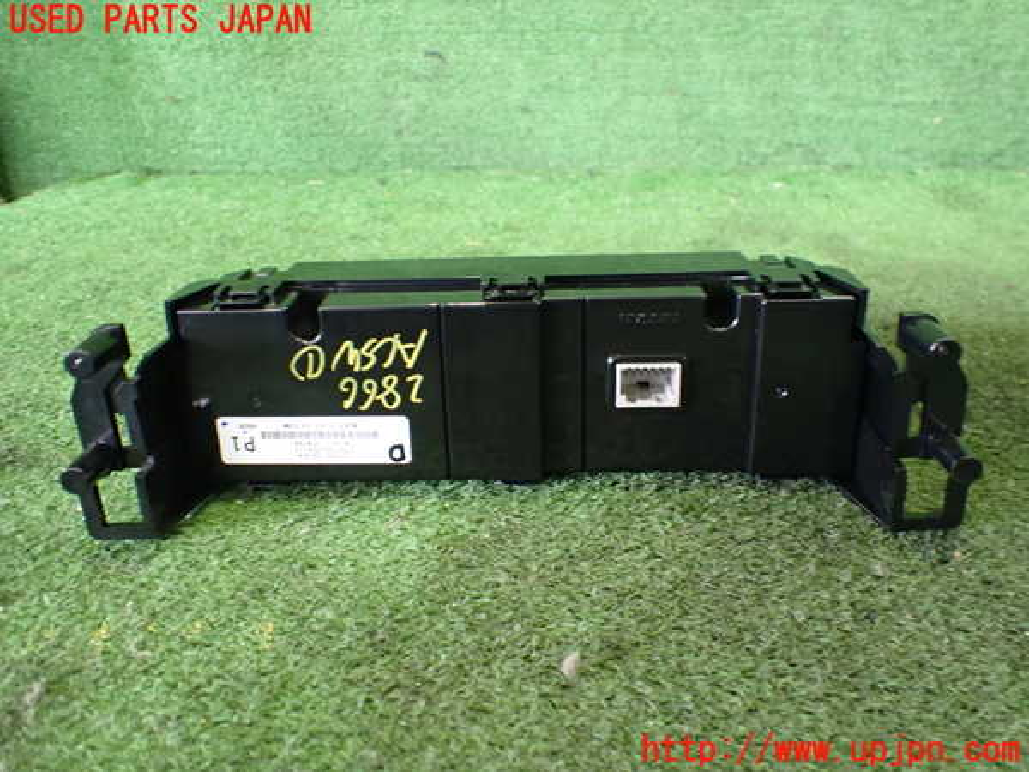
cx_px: 514
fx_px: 892
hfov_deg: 60.0
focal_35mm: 30
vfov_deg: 46.8
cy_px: 386
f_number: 2.3
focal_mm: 5.4
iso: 800
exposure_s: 1/30
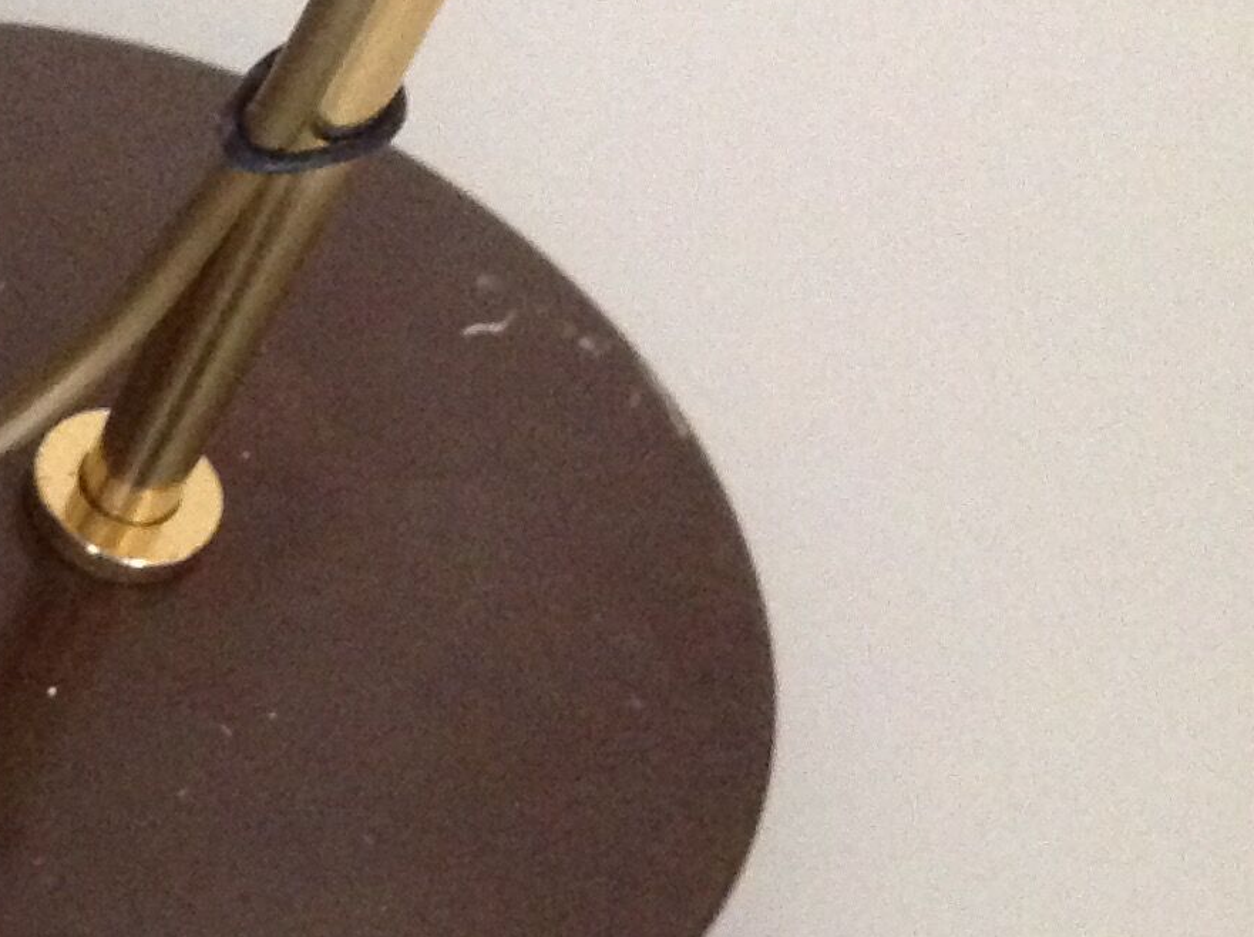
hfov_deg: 17.8
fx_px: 3726
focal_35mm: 103
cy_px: 977
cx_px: -406
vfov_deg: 14.1
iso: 640
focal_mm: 4.28
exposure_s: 1/15
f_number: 2.4
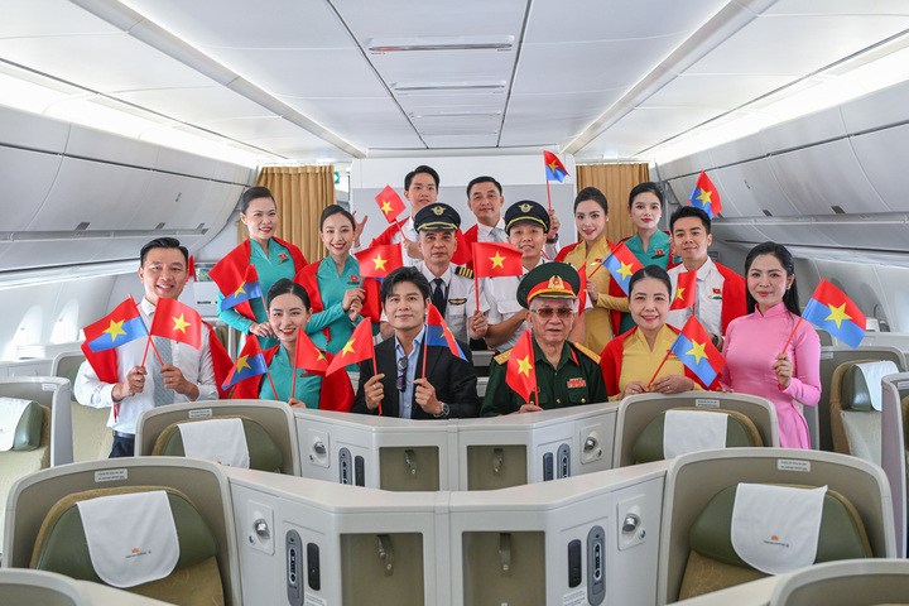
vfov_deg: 31.9
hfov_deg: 46.4
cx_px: 454
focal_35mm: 42
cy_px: 303
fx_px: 1060
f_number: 4
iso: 2500
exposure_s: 1/200
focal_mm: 42
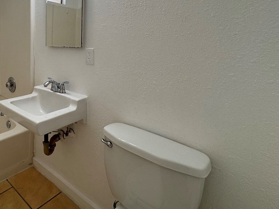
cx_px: 52
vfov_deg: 54.0
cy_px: 50
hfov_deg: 64.6
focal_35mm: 24
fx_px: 193
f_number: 2.2
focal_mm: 2.22
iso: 80
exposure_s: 1/120
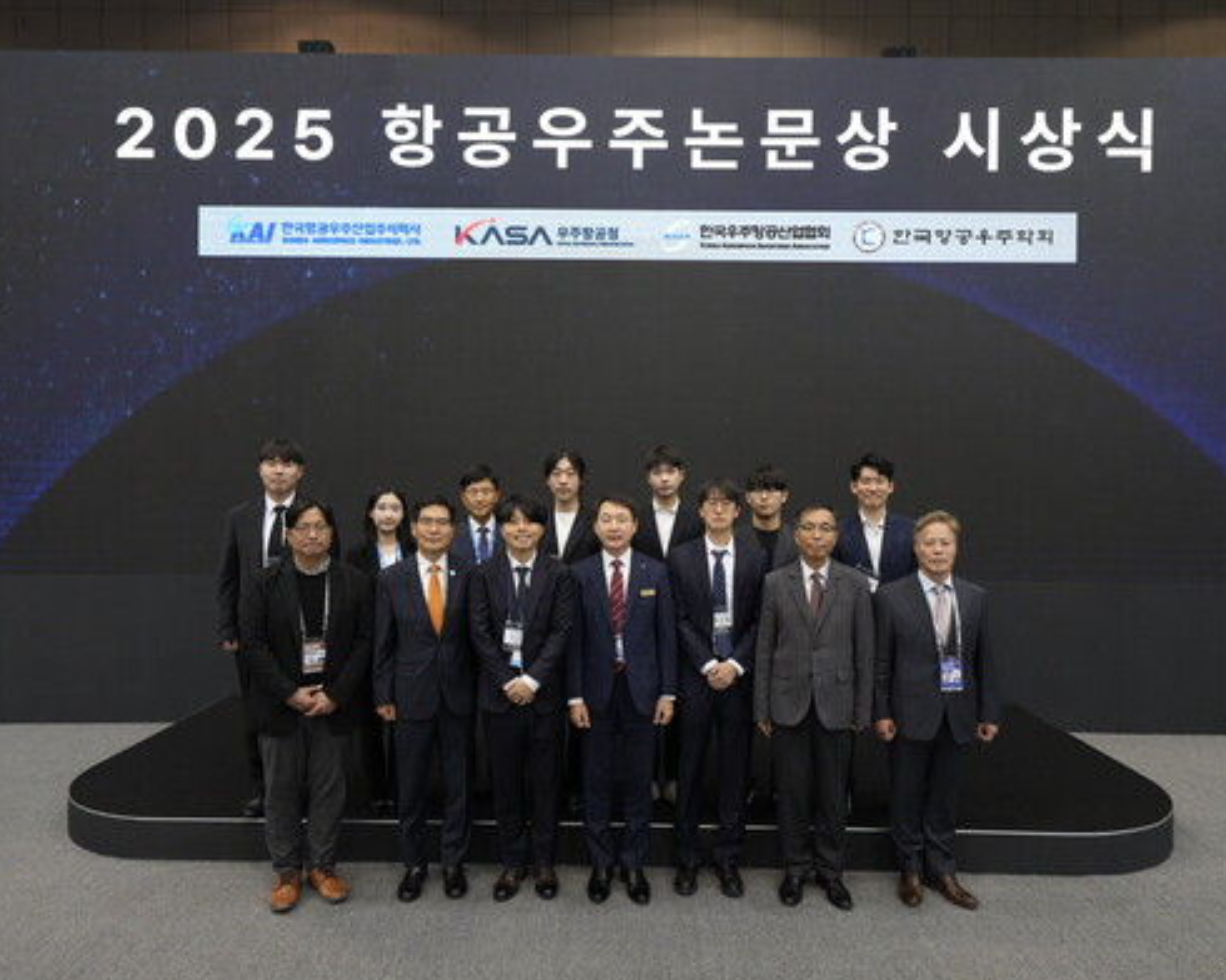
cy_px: 499
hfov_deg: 72.6
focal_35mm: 23
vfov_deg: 60.9
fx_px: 835
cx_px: 623
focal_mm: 20
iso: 2000
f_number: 4
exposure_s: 1/200
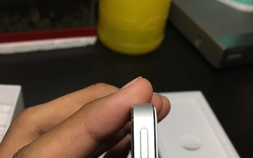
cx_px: 126
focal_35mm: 42
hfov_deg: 47.2
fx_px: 290
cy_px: 133
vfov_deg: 29.6
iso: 32
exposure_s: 1/33
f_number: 2.2
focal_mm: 4.15
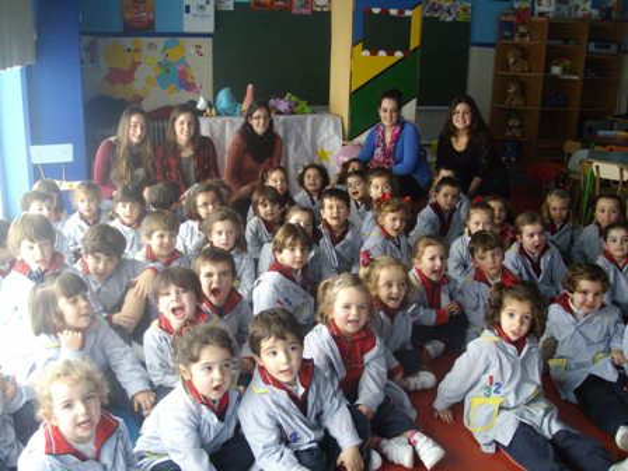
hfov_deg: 51.4
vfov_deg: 39.7
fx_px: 653
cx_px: 314
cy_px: 236
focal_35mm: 36
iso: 320
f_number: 2.7
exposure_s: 1/60
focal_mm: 6
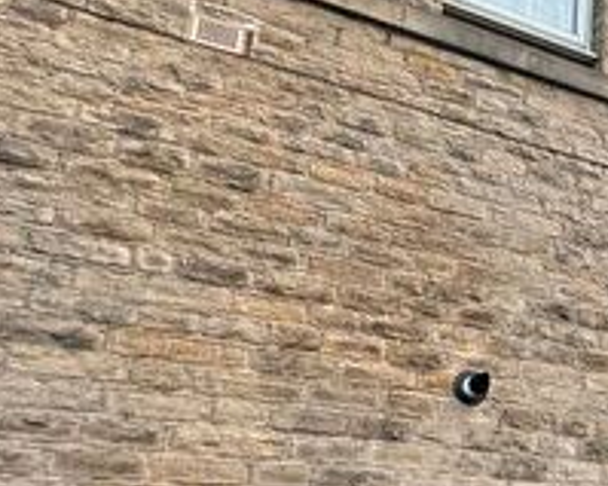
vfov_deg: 31.1
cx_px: 660
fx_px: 863
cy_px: 344
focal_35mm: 48
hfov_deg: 34.0
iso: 250
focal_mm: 2.22
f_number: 2.2
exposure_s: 1/100
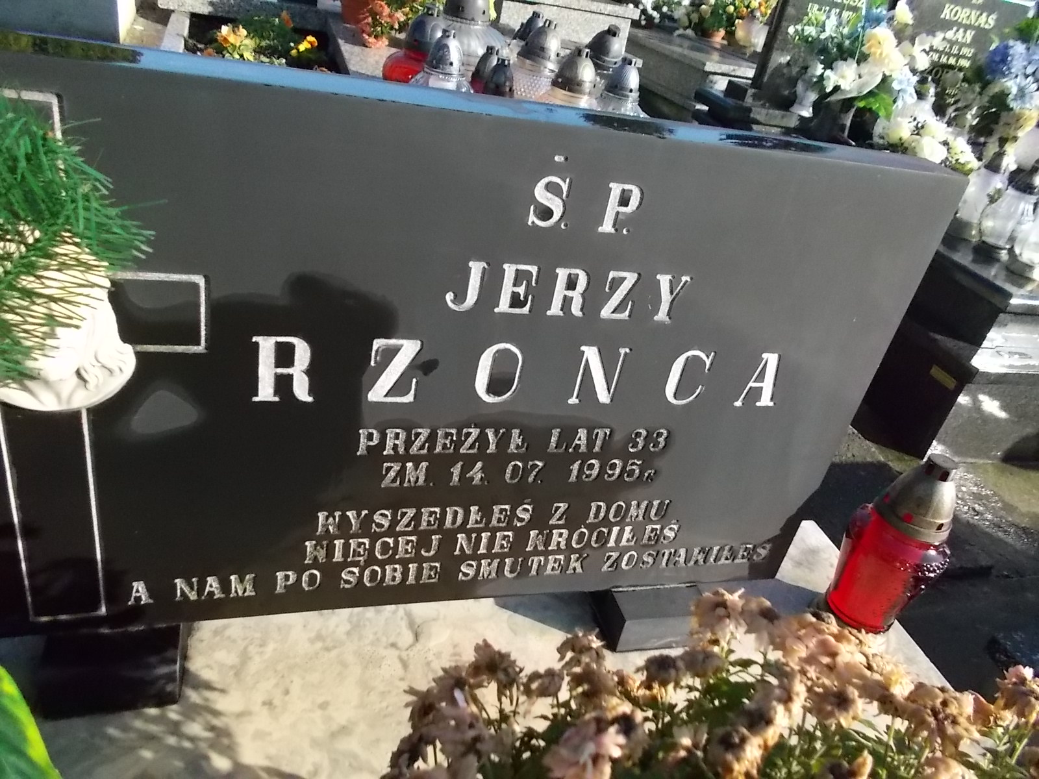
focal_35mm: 26
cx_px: 520
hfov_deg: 67.3
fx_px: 780
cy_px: 390
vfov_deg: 53.1
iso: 400
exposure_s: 1/250
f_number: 8
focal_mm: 4.6
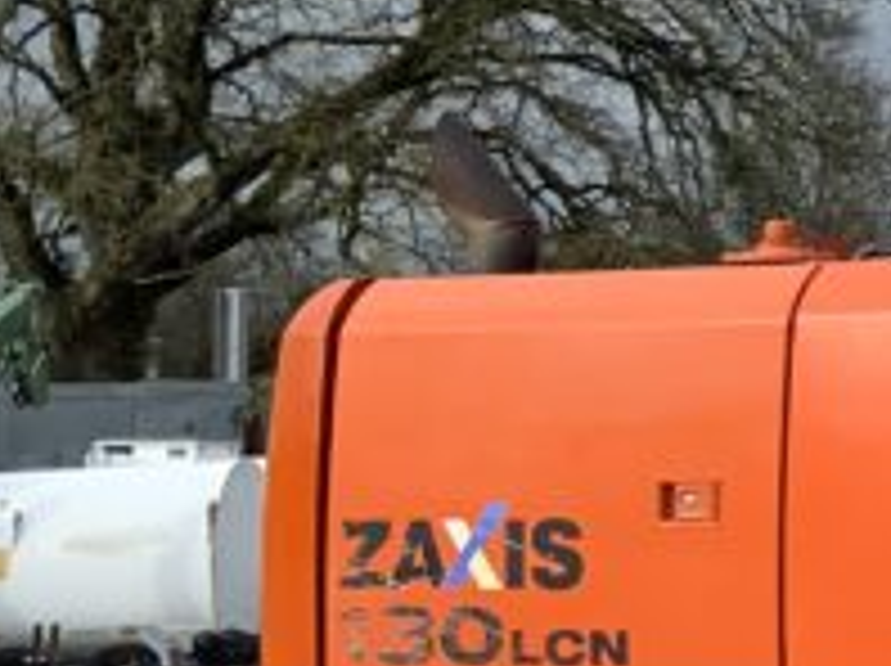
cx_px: 2070
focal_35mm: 150
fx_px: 3856
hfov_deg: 11.2
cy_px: -18
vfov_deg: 9.8
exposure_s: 1/1144
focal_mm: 3
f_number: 1.8
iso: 16
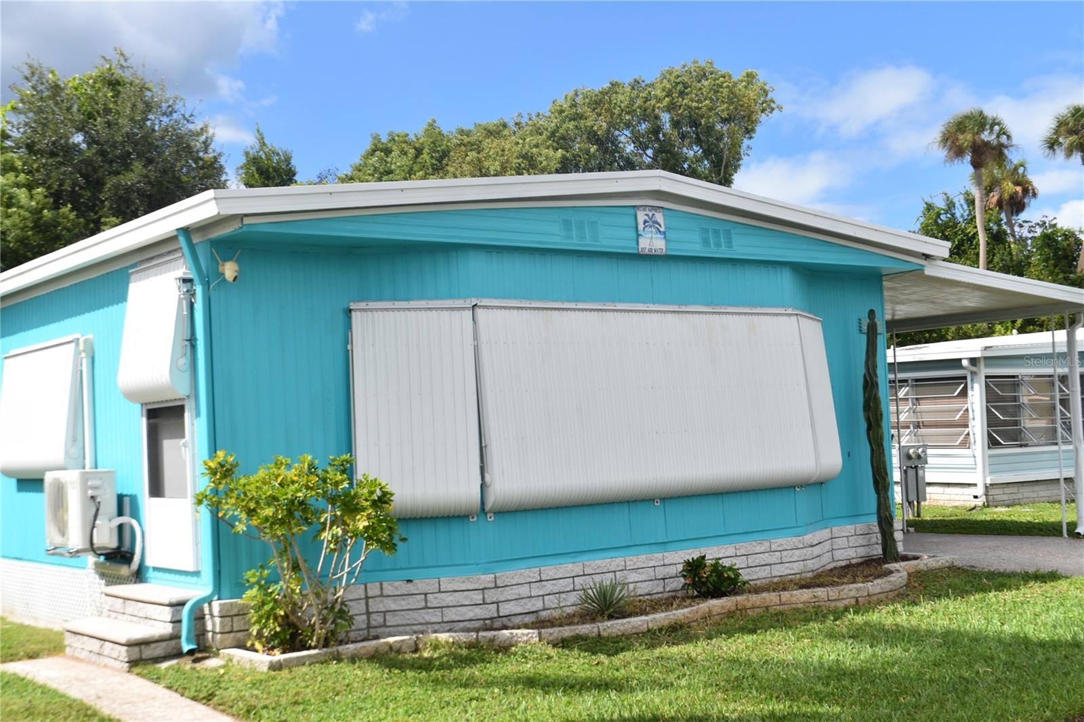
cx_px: 542
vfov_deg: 29.9
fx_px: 1355
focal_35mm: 45
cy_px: 361
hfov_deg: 43.6
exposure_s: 1/400
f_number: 10
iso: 200
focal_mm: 30
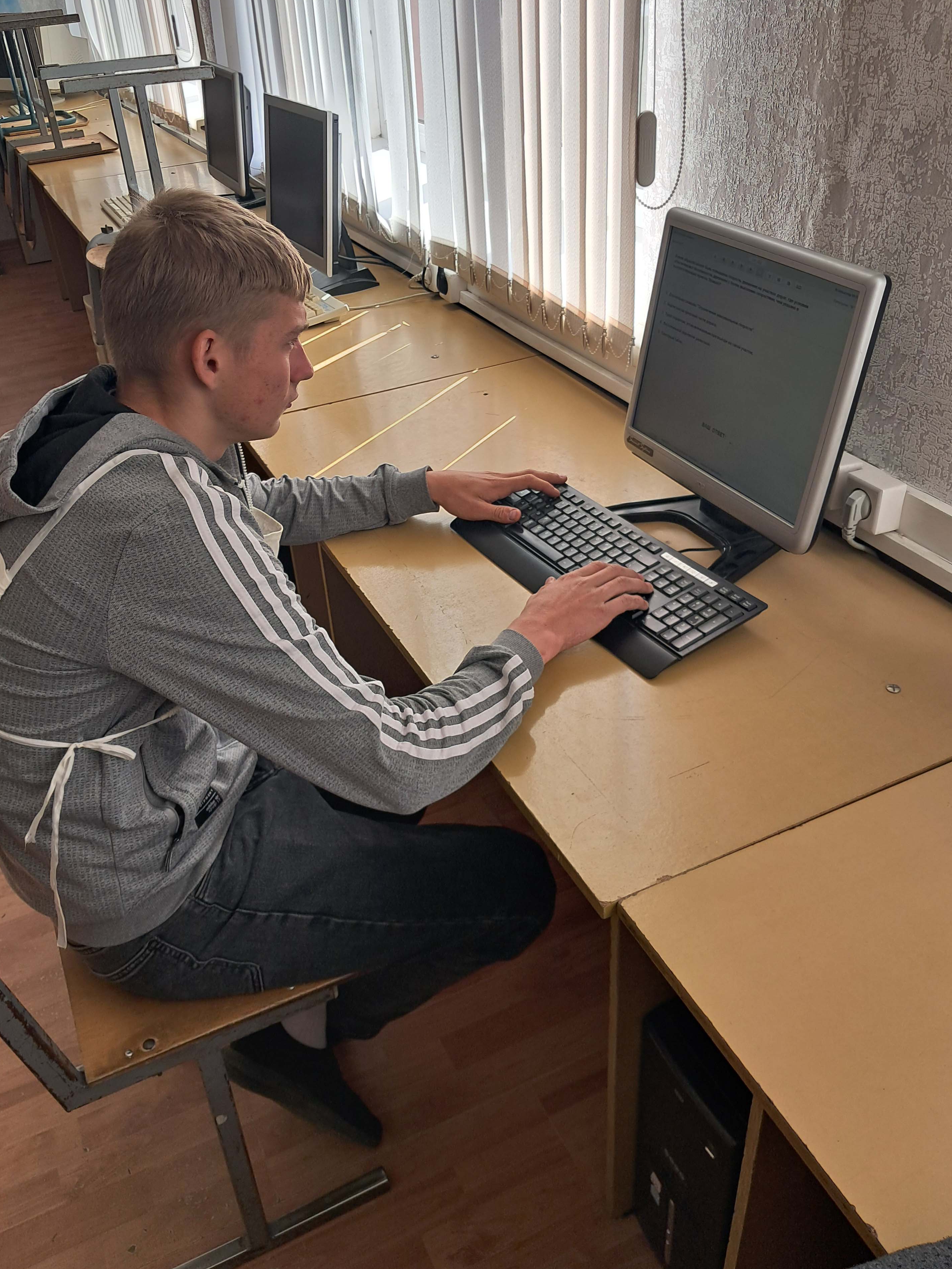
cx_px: 455
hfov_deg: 48.2
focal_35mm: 29
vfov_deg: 61.7
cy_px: 619
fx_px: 1063
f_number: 1.8
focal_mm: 4
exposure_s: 1/120
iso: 50
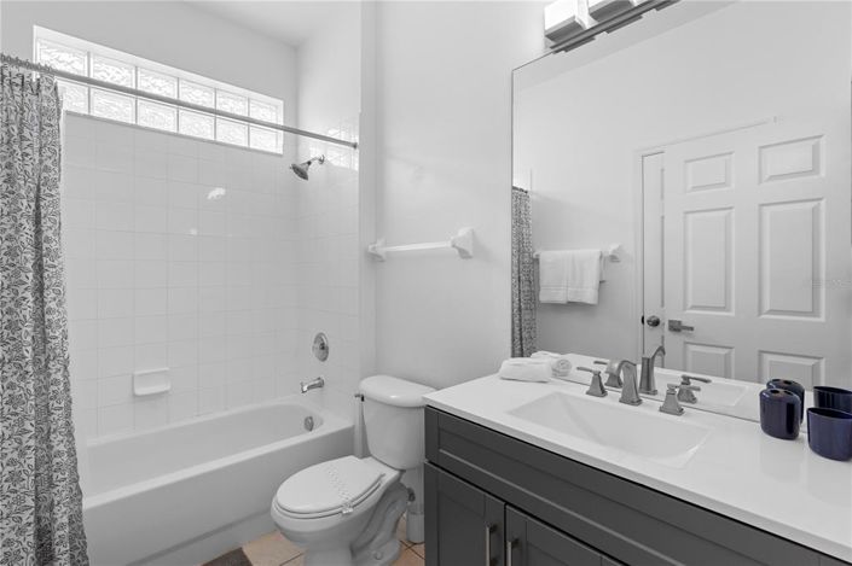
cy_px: 283
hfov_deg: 96.8
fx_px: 378
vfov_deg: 73.7
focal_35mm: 16
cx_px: 426
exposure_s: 1/30
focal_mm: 16
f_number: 8
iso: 800
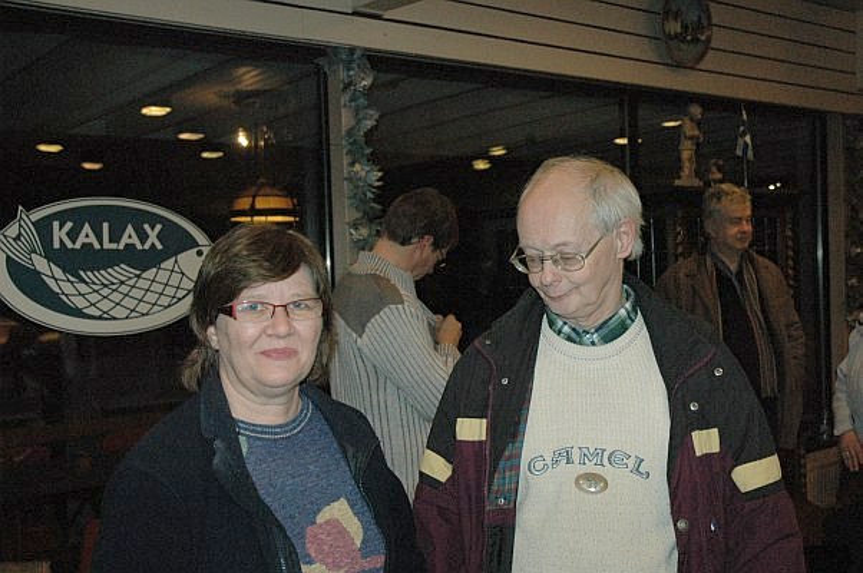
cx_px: 432
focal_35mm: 44
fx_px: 1042
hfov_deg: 45.0
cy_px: 286
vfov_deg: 30.8
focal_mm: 29
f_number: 5
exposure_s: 1/60
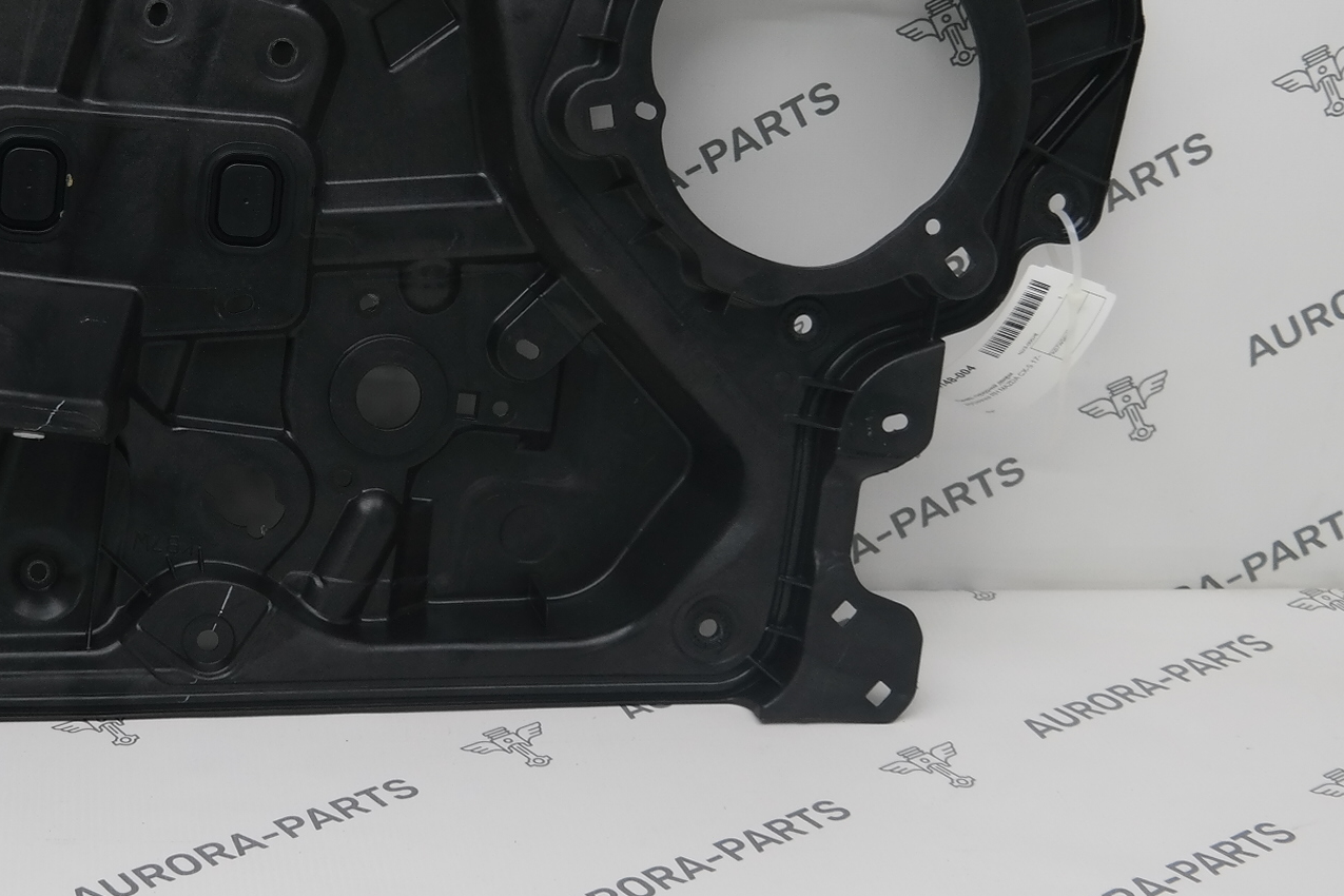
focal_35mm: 63
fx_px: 2352
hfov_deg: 30.8
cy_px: 169
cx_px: 206
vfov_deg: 21.3
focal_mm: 18
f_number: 3.5
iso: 200
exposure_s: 1/80
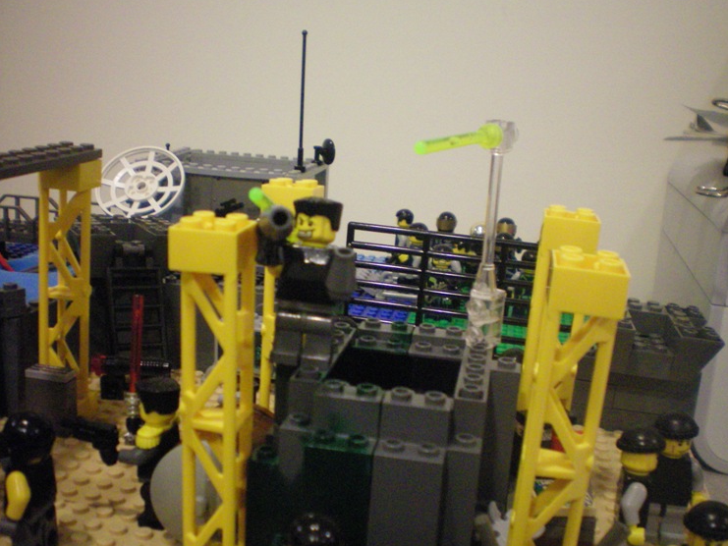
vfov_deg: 35.1
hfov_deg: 45.7
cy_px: 268
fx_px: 862
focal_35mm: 41
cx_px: 392
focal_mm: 6.3
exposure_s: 1/25
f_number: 3.1
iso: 400
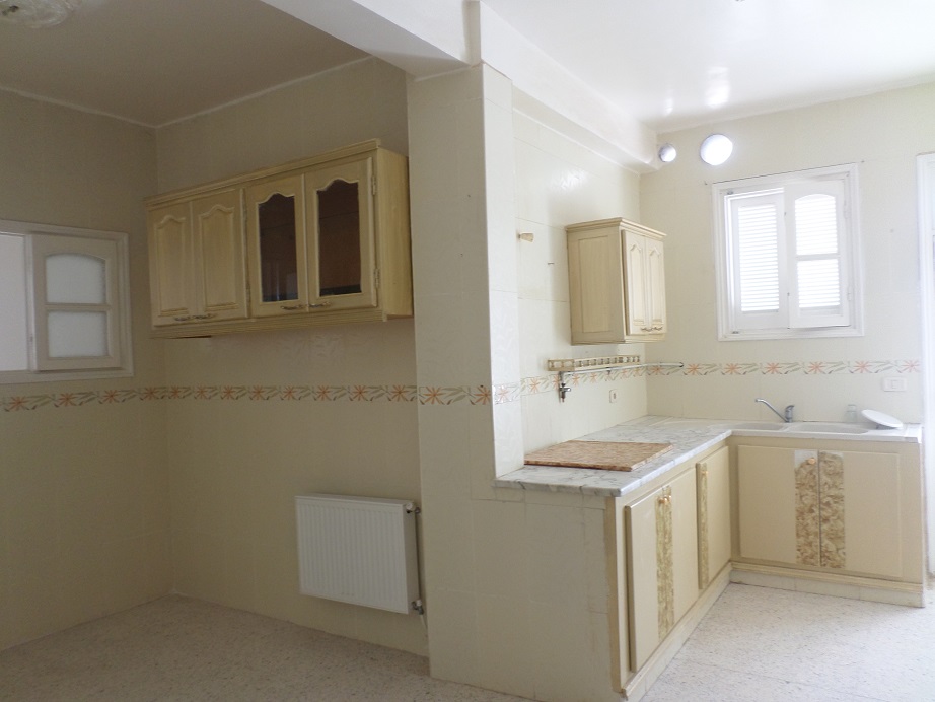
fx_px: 675
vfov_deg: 54.9
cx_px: 468
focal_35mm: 25
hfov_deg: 69.4
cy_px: 351
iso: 100
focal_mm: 4.5
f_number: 2.5
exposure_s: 1/30
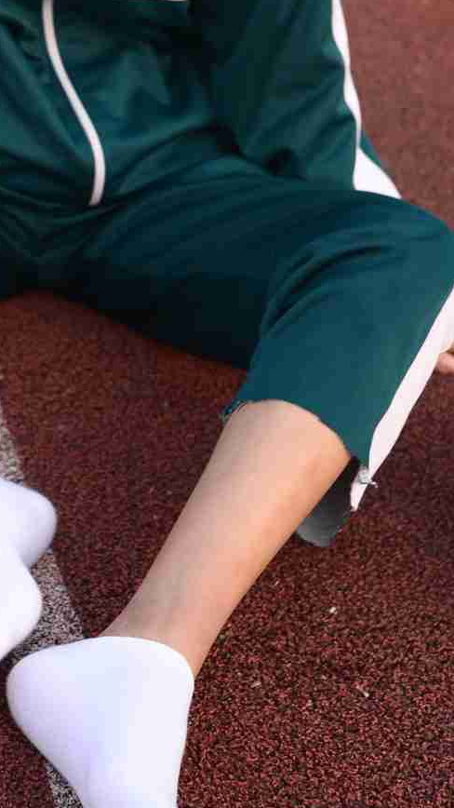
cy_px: 148
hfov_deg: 15.7
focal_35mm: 76
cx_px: 31
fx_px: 1627
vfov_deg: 27.3
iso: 100
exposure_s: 1/60
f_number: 5.6
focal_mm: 35
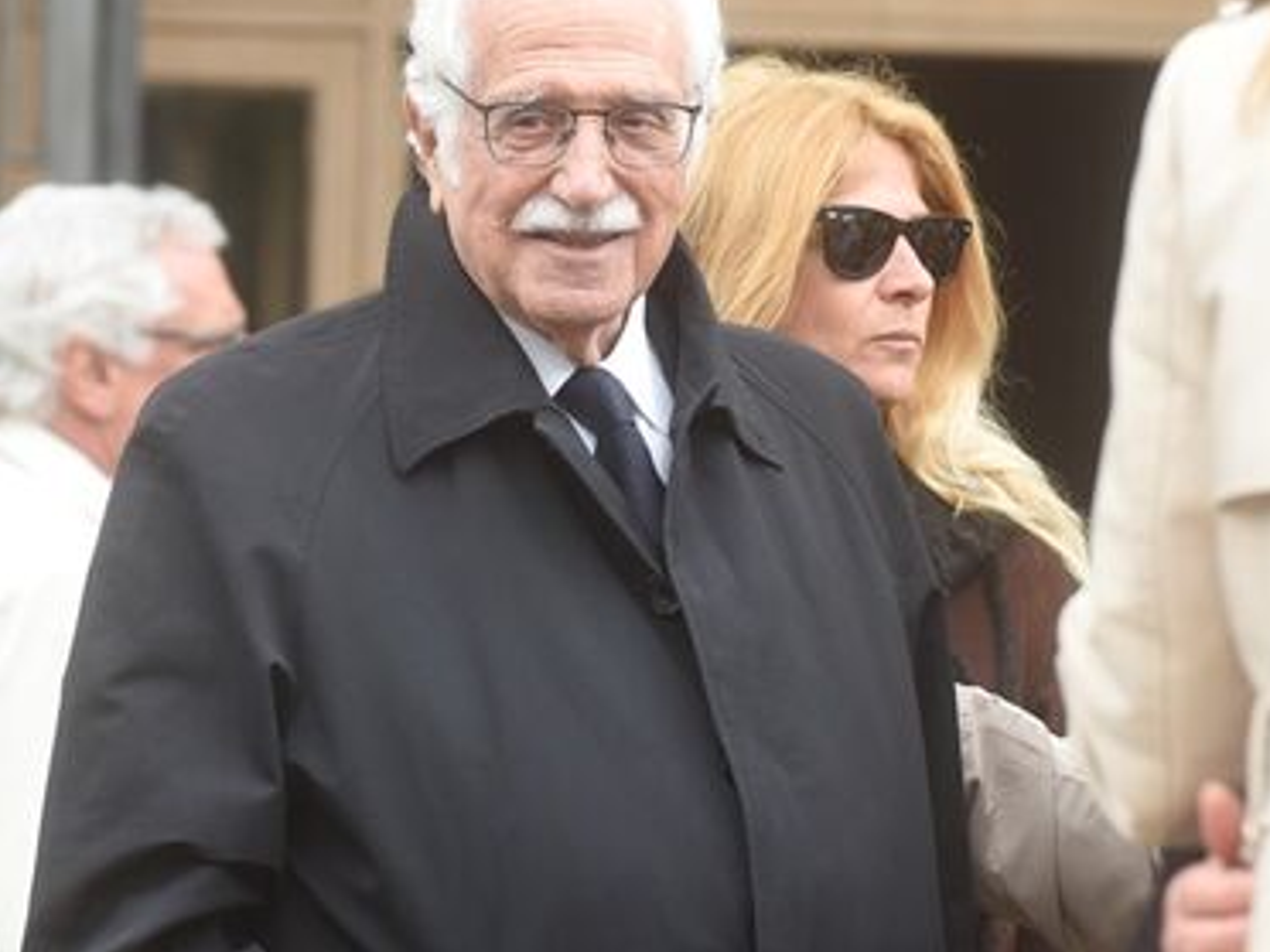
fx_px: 12070
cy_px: 551
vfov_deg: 4.5
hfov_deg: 6.0
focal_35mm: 329
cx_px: 536
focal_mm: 160
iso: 800
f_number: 5.6
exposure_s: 1/640
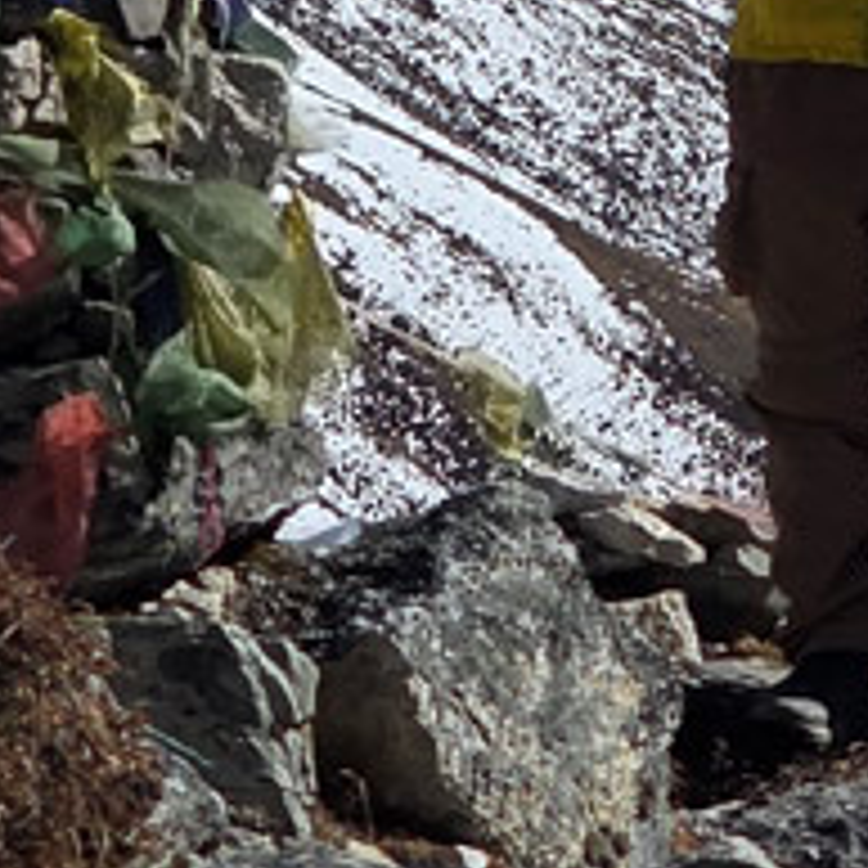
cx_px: 702
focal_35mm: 379
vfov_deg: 4.6
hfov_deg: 4.6
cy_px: -778
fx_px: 10752
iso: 50
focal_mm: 7.9
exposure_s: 1/4319
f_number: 2.4
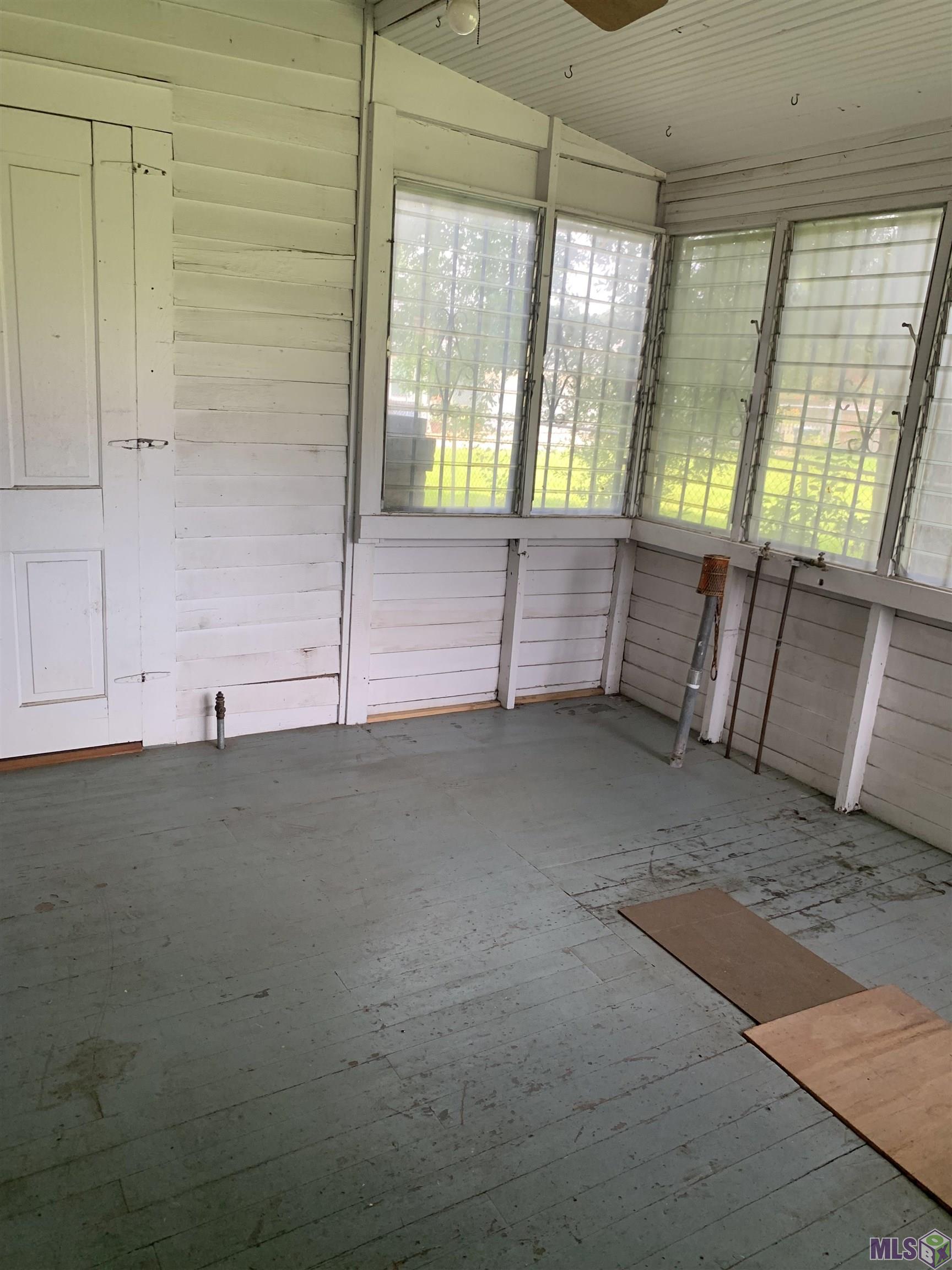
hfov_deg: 53.1
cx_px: 476
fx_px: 953
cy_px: 635
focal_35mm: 26
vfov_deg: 67.3
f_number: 1.8
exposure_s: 1/117
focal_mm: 4.25
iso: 100
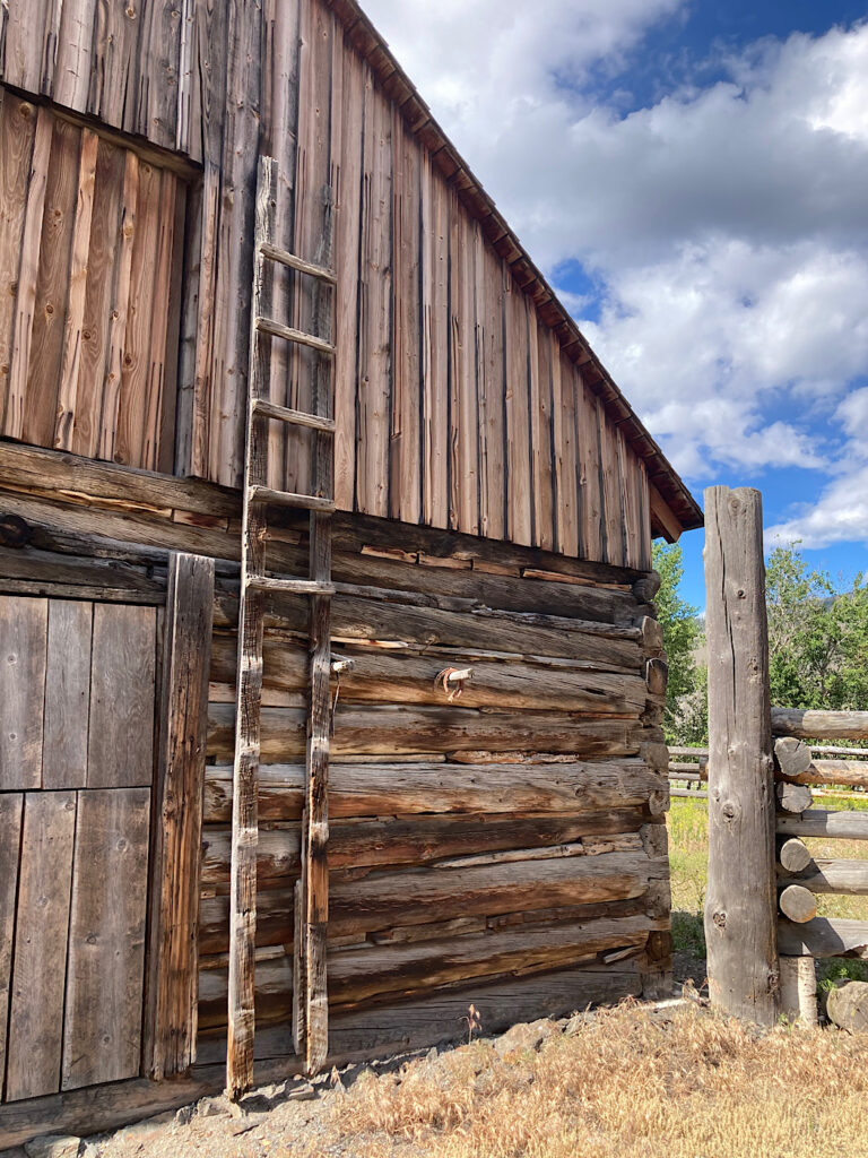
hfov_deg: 49.7
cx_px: 434
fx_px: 936
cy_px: 579
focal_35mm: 28
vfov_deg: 63.4
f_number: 1.8
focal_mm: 3.99
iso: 20
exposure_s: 1/906
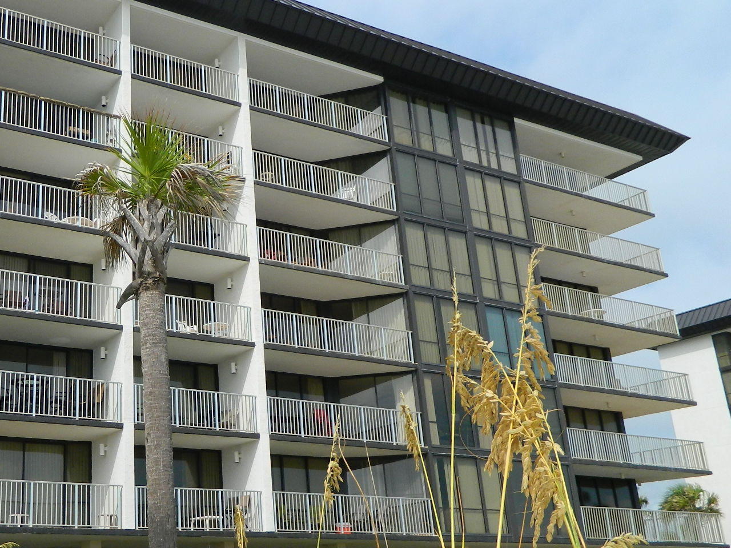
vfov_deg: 35.9
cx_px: 155
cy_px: 306
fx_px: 845
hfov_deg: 44.7
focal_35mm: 40
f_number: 8.7
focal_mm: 4.5
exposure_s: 1/320
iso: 100
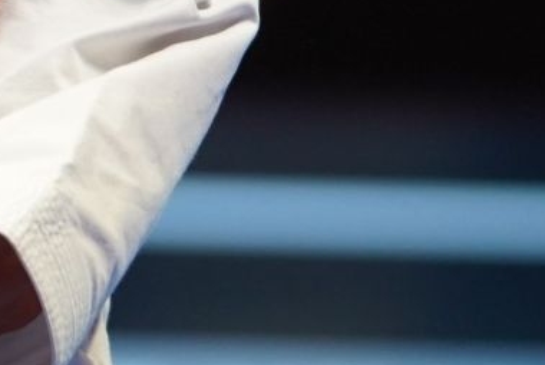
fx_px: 21513
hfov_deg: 1.5
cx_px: -234
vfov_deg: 1.0
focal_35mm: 1420
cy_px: -214
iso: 1000
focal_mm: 200
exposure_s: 1/500
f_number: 2.8
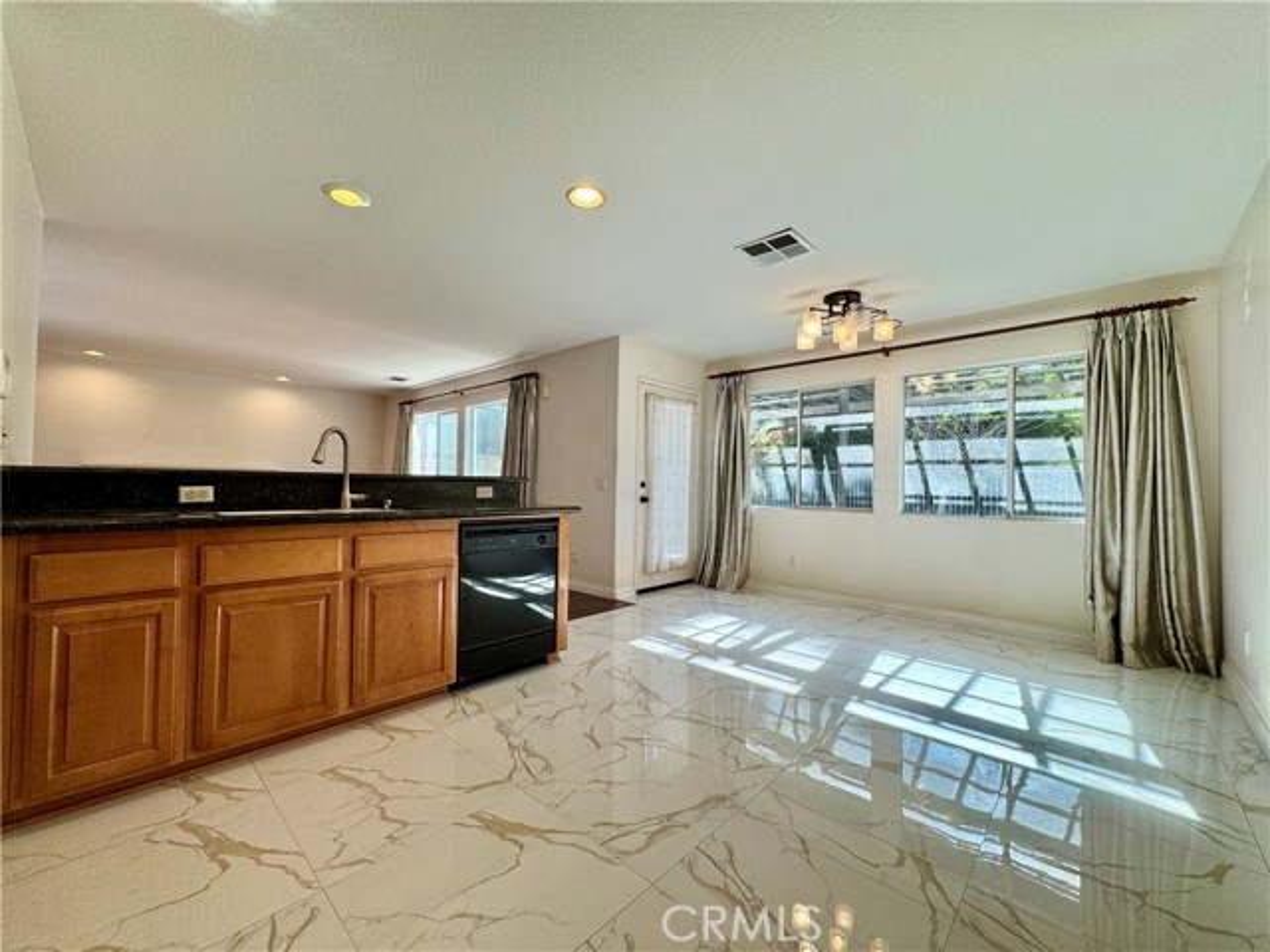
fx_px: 514
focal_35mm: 14
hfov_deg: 102.1
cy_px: 476
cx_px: 635
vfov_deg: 85.7
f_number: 2.2
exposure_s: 1/122
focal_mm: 2.22
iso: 40
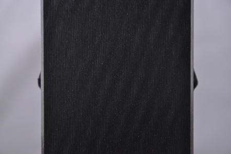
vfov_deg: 8.7
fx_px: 1010
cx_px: 116
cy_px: 77
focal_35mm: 158
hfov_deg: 13.1
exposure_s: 1/125
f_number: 9.5
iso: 3200
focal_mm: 105
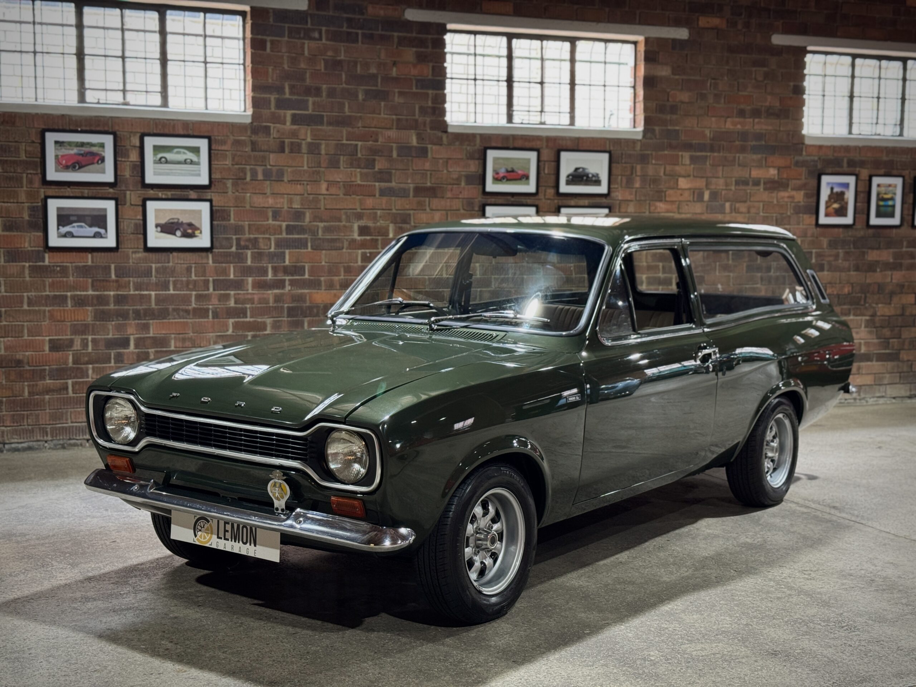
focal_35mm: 48
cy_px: 344
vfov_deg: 30.3
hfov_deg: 39.7
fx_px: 1270
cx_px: 458
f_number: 1.78
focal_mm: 6.76
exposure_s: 1/33
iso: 250
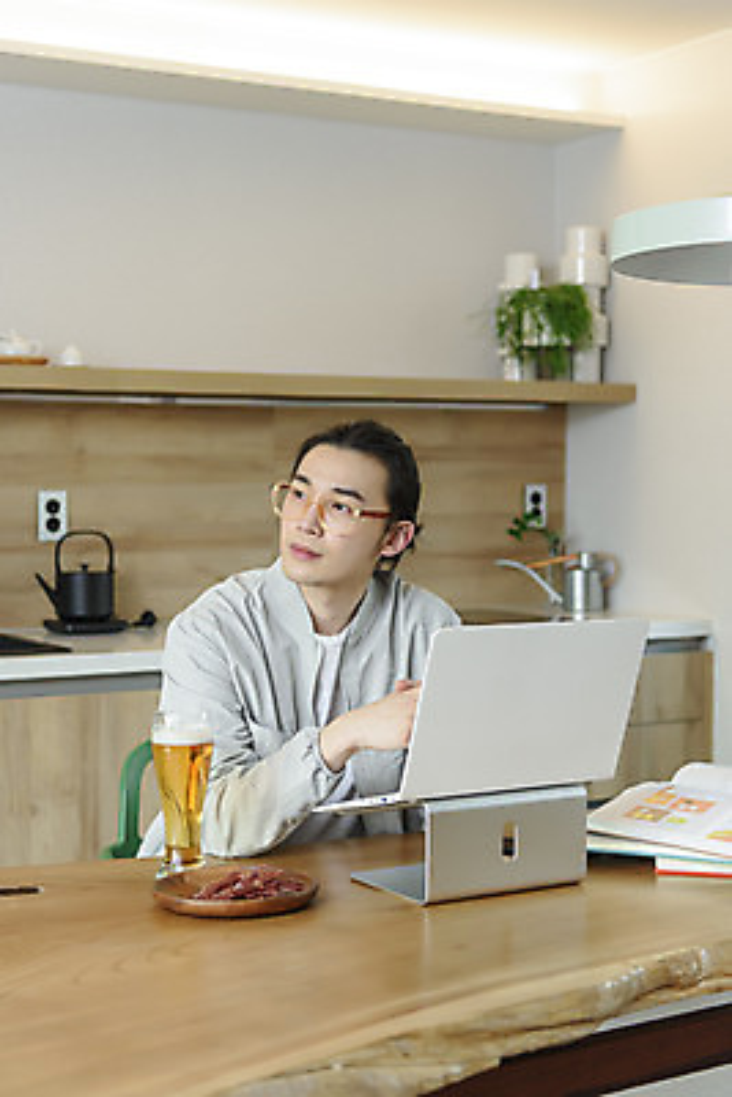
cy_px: 548
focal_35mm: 55
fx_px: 1676
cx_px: 366
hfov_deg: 24.6
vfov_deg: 36.2
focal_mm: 55
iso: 320
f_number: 3.5
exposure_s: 1/100
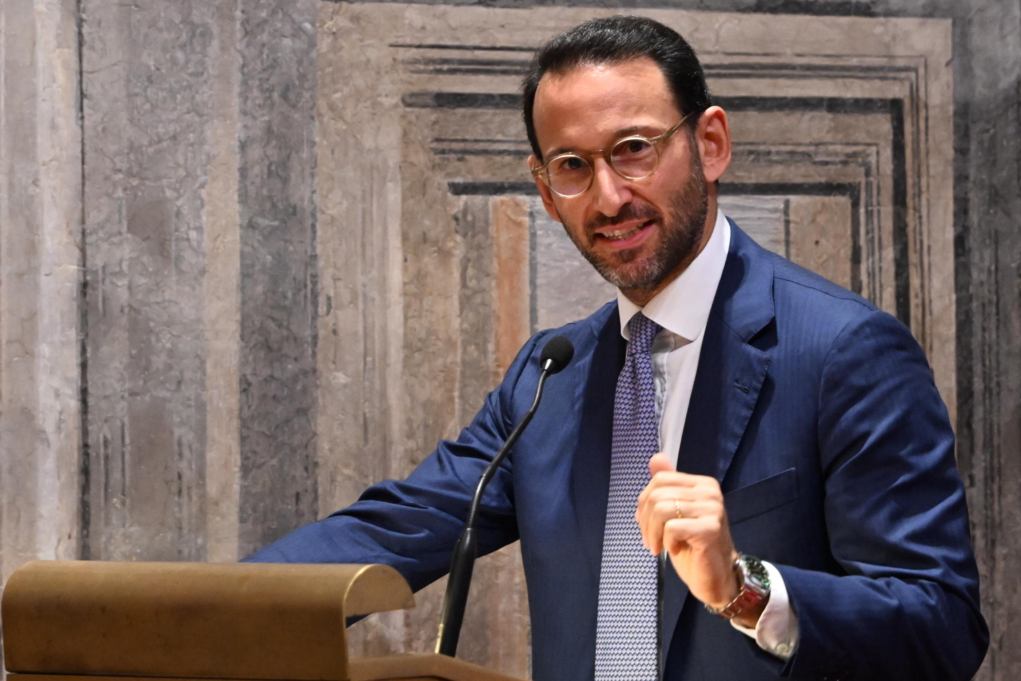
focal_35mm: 197
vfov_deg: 7.0
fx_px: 5586
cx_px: 552
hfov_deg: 10.4
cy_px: 363
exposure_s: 1/250
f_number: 4
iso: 4000
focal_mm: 120
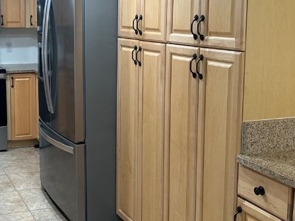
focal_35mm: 55
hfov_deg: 33.6
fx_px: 469
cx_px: 46
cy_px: 68
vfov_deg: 26.3
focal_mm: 6.86
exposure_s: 1/120
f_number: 1.78
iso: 160
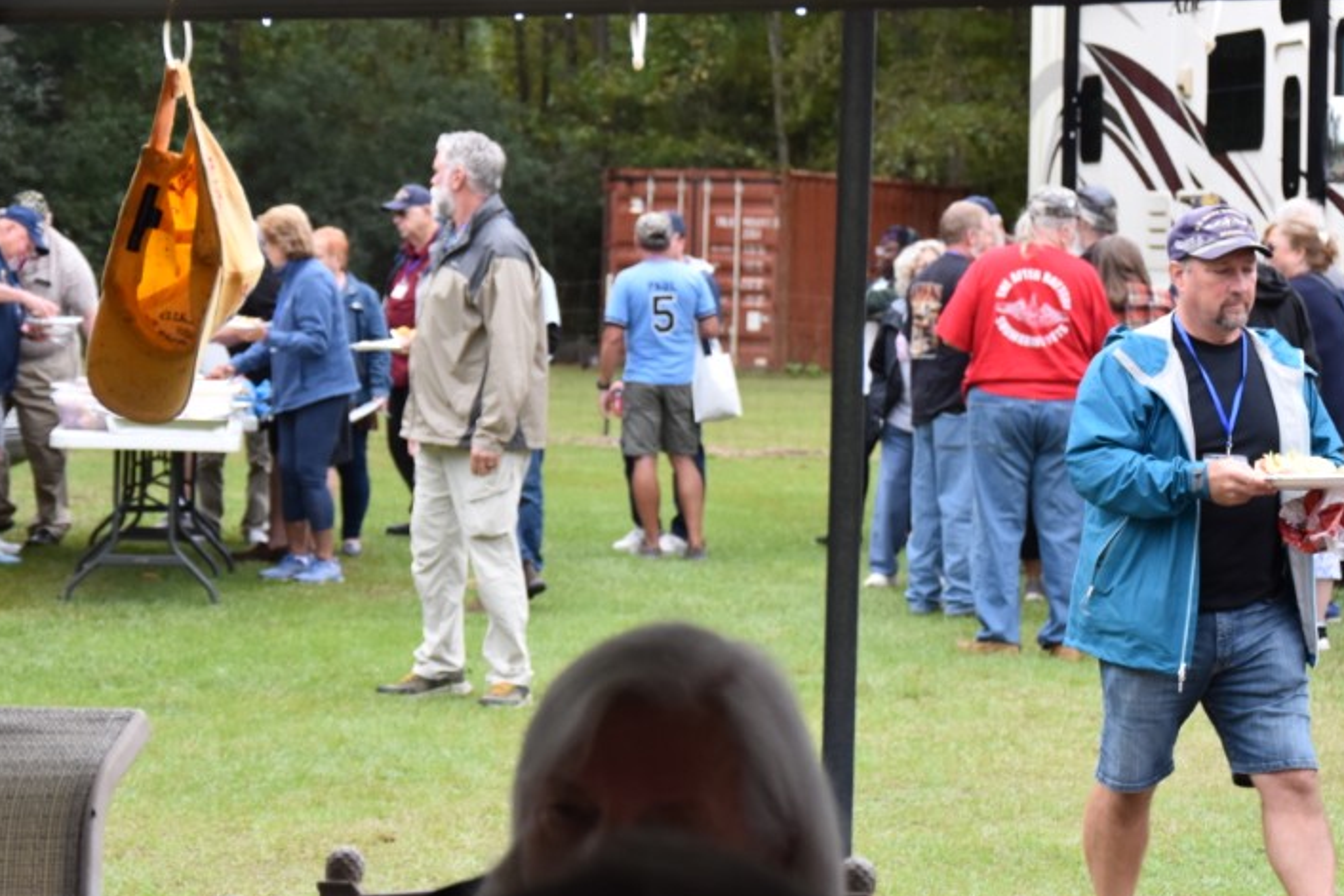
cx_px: 683
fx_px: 5302
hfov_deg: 14.4
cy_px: 194
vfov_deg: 9.6
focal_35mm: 142
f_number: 5
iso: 720
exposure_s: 1/250
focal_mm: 58
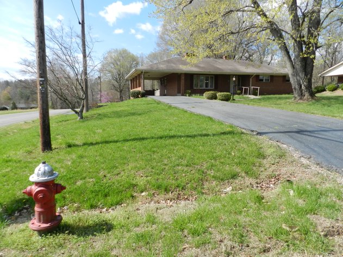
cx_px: 172
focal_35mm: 23
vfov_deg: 58.9
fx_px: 228
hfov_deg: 73.9
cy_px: 128
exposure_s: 1/1000
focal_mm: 4
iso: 160
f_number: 3.4
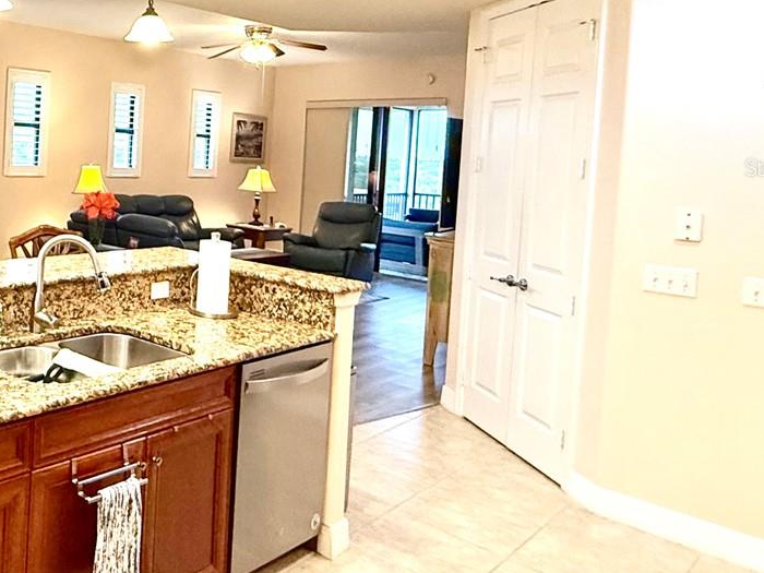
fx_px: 706
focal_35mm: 32
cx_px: -25
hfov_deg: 46.1
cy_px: 167
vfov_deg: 43.2
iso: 500
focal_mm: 2.22
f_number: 2.2
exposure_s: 1/120
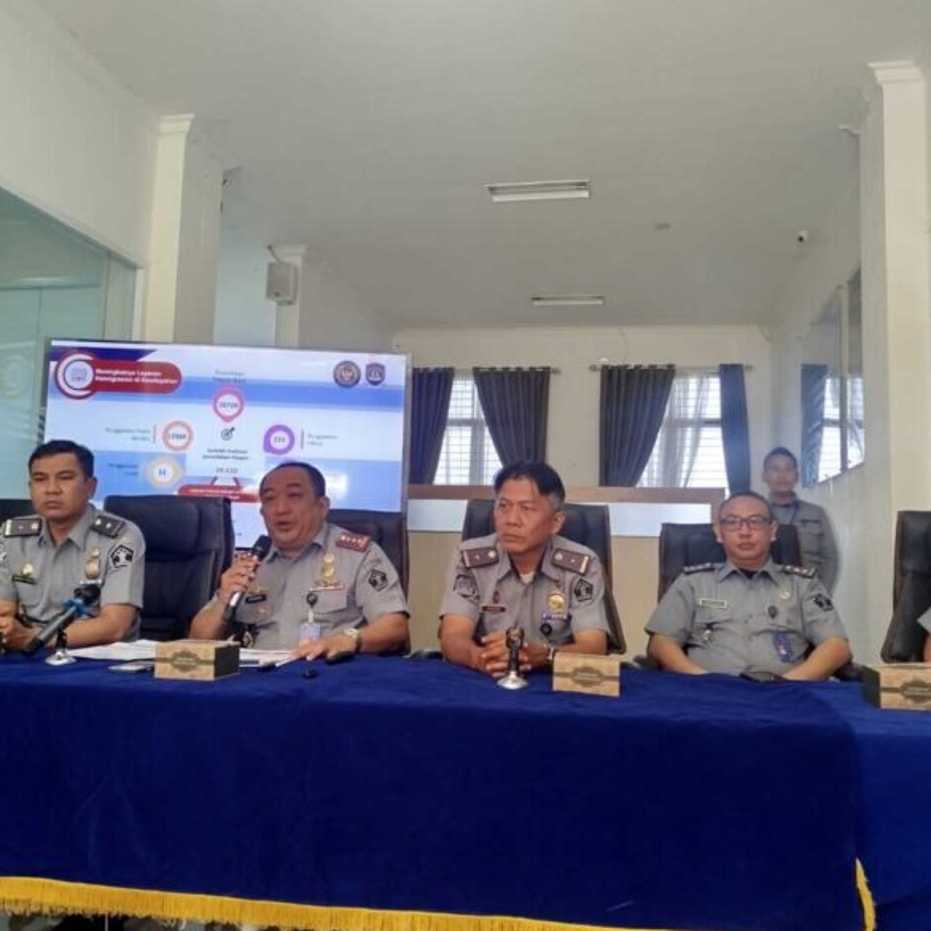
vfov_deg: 55.6
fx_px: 882
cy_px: 466
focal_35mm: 29
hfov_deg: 55.6
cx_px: 452
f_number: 1.7
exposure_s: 1/33
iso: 125
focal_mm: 5.31
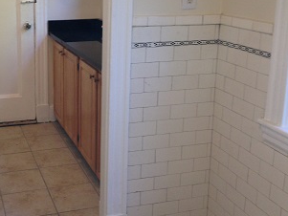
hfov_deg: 33.3
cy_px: 55
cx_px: 80
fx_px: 474
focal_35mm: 57
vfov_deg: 25.4
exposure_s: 1/20
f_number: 2.4
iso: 80
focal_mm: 4.28
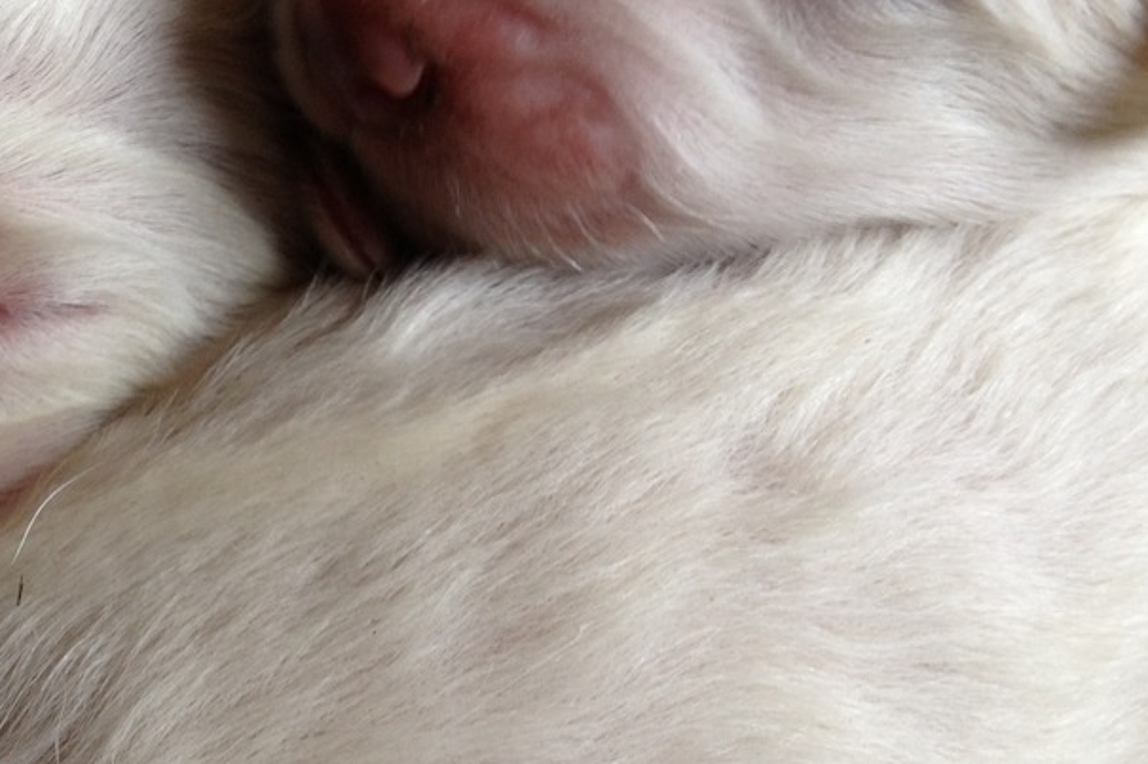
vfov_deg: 17.7
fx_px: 2455
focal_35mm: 77
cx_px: 156
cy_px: 328
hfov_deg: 25.6
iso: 64
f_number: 2.4
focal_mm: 4.28
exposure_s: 1/40
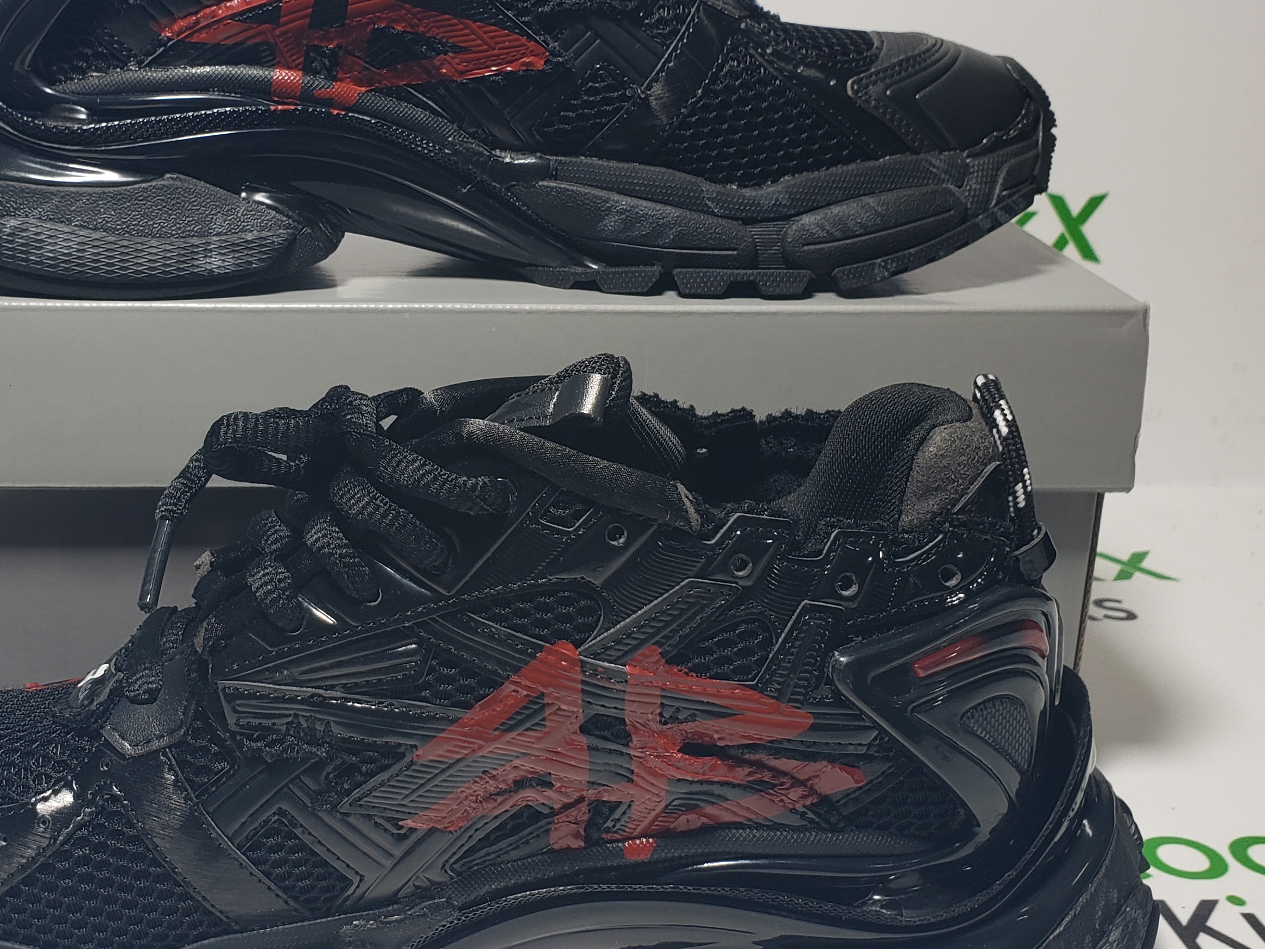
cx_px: 427
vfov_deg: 32.1
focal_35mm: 45
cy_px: 417
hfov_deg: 41.6
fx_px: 1644
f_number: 2.4
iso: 50
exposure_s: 1/133
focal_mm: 4.3
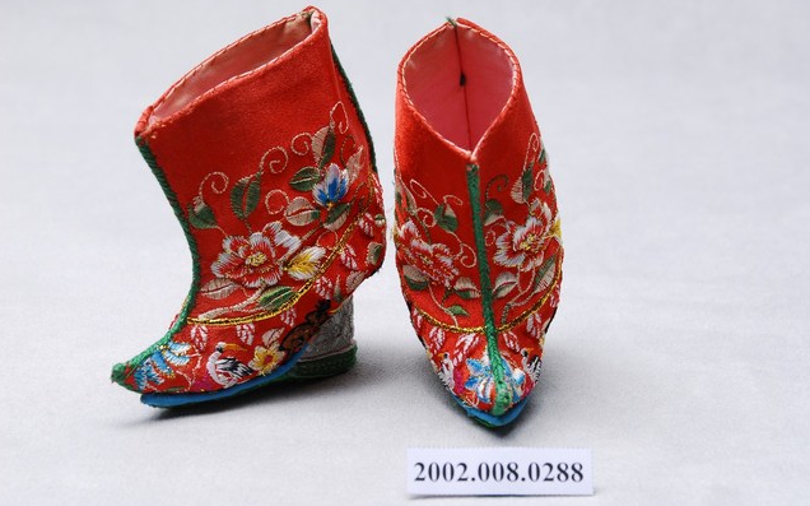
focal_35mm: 116
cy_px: 241
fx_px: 2549
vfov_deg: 11.3
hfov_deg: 18.1
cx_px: 404
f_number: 10
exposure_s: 1/125
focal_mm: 75
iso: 100
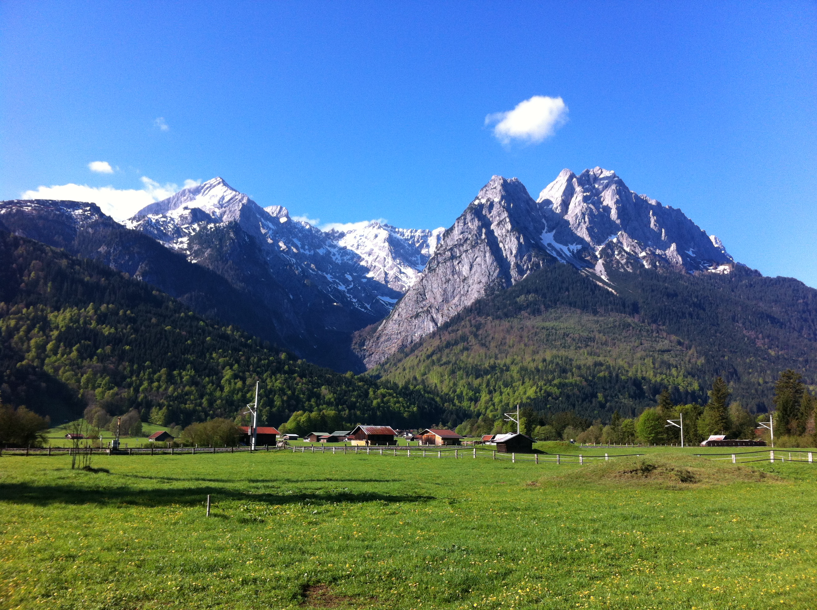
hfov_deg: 52.7
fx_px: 825
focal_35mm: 35
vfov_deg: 40.6
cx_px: 408
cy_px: 305
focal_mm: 3.85
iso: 80
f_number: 2.8
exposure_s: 1/656
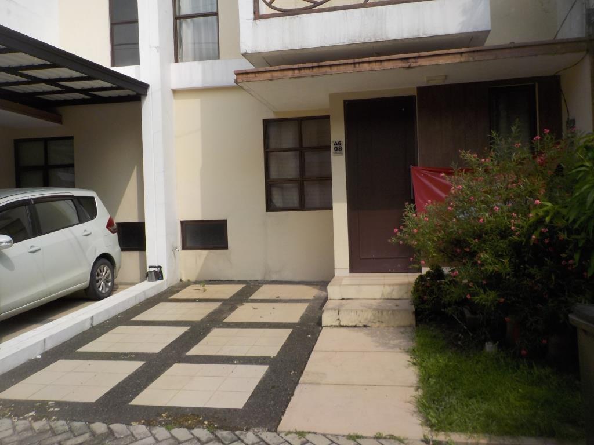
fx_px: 515
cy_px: 222
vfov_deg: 46.8
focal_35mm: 30
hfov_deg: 60.0
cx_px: 297
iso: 125
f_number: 3.3
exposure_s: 1/1250
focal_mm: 4.1
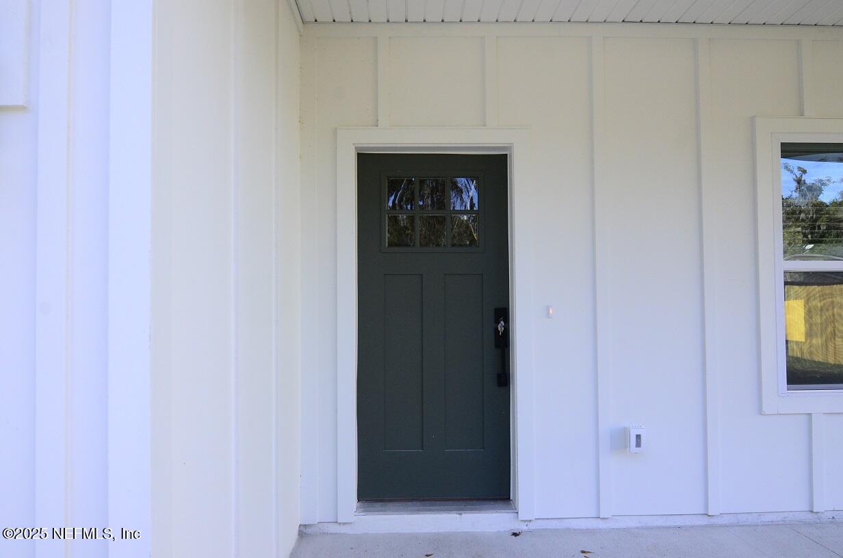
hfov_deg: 77.4
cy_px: 279
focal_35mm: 22
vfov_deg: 55.9
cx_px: 422
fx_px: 526
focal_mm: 15
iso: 1000
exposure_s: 1/640
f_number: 8
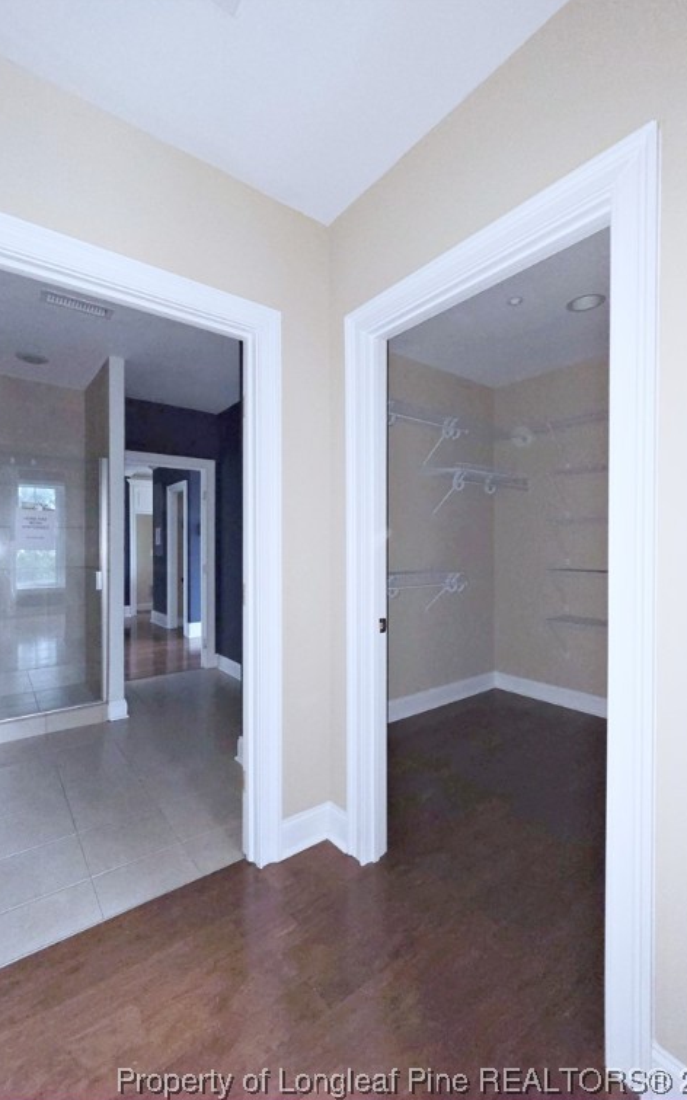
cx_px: 336
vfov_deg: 105.3
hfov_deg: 78.6
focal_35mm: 14
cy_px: 554
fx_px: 420
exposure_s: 1/30
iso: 320
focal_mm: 2.2
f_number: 2.2
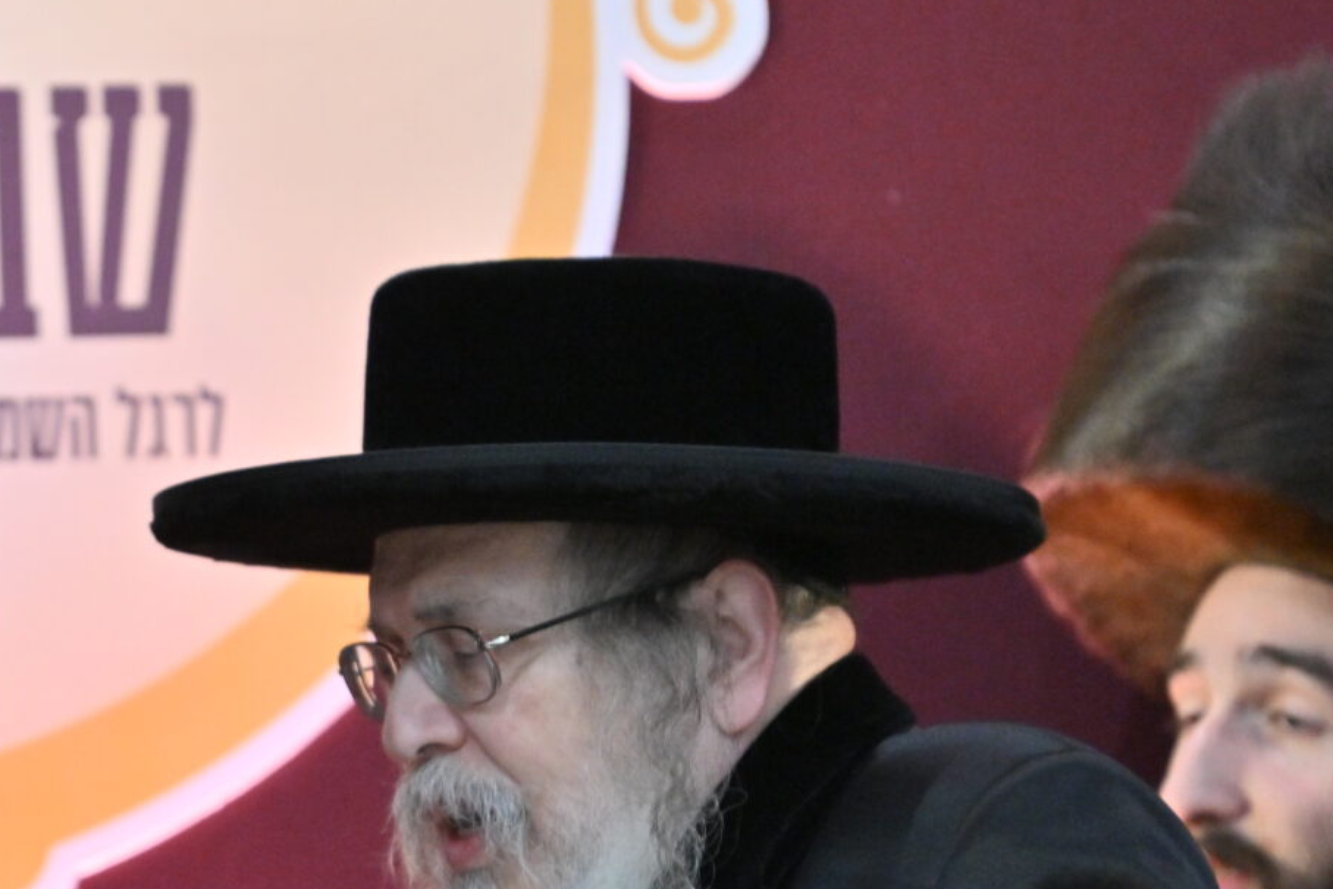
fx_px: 20878
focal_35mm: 564
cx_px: 144
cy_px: 978
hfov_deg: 3.7
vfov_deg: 2.4
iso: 1250
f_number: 2.8
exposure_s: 1/160
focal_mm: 200
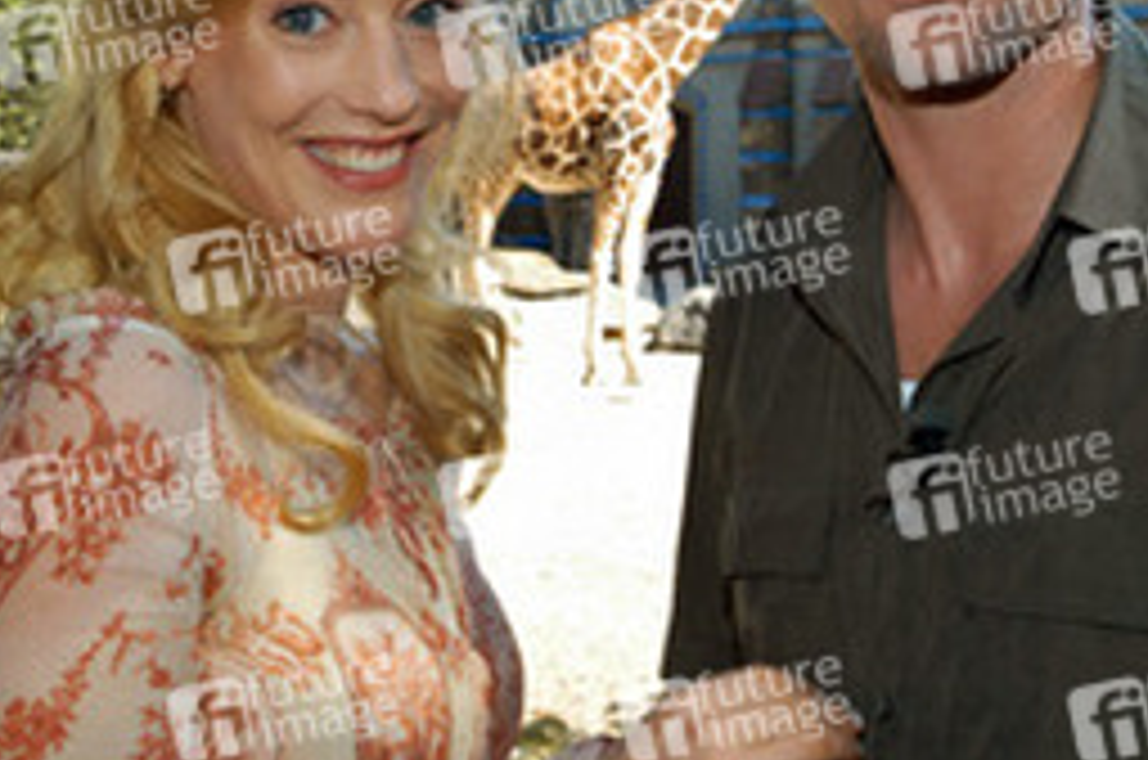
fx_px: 2705
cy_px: 148
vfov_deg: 15.9
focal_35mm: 85
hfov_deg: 24.0
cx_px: 615
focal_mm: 32
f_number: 14
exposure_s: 1/50
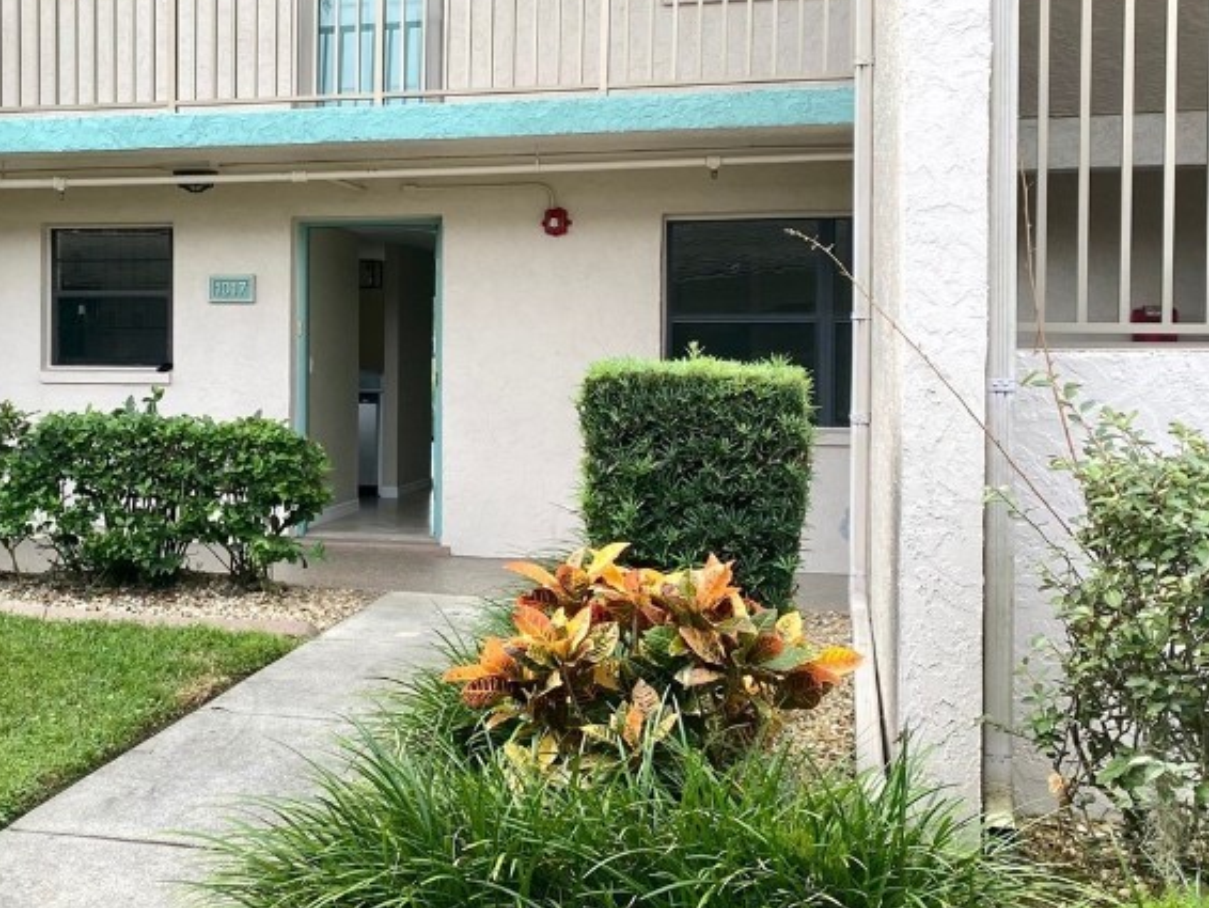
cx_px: 327
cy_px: 378
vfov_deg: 30.8
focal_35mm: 47
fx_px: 1642
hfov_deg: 39.5
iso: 32
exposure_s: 1/397
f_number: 1.8
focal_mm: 4.25
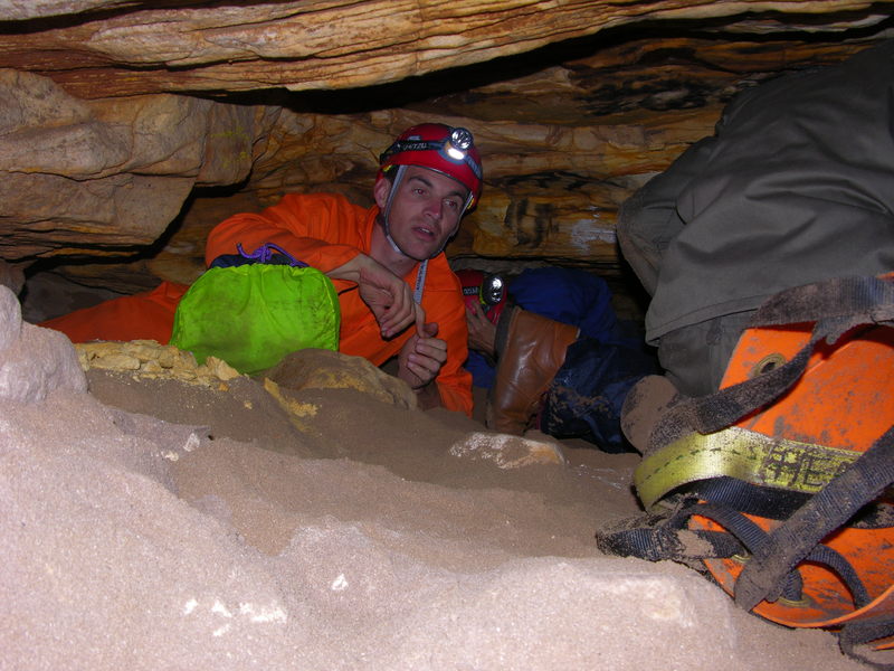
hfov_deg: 52.6
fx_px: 904
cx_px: 447
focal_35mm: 35
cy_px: 336
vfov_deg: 40.7
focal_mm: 9
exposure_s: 1/30
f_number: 5
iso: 50
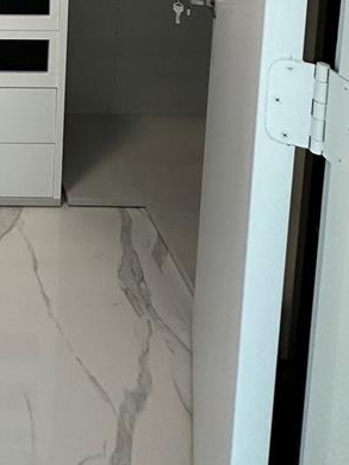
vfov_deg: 31.8
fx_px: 578
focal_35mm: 43
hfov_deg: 27.8
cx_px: -105
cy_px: -161
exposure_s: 1/120
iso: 200
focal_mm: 2.22
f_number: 2.2
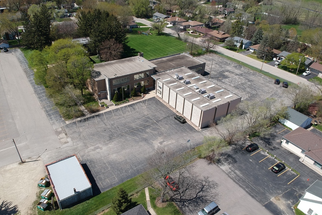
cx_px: 156
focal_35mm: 27
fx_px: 241
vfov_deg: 47.9
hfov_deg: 67.4
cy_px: 111
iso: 100
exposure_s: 1/1250
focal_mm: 4.49
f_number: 2.6
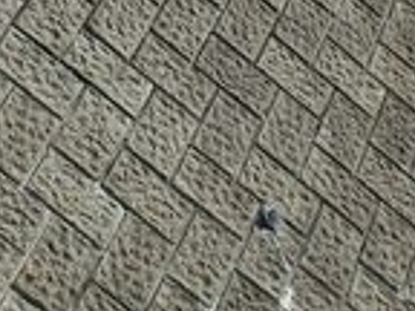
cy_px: -23
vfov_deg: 11.0
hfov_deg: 14.8
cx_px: 159
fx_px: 1594
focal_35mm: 133
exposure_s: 1/640
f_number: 3
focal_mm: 4.2
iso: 80
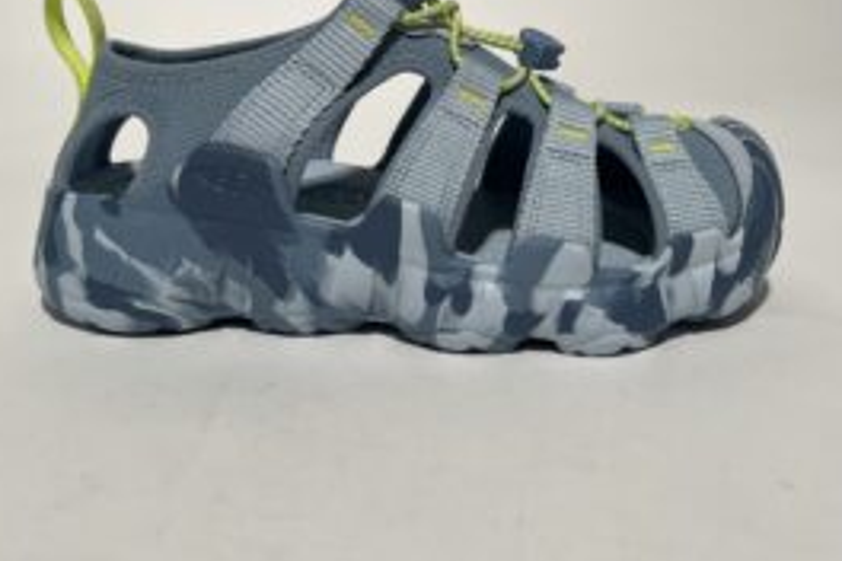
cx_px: 405
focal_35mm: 41
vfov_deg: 30.7
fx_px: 959
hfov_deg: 47.4
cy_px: 26
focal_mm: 5.1
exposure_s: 1/529
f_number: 1.6
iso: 50
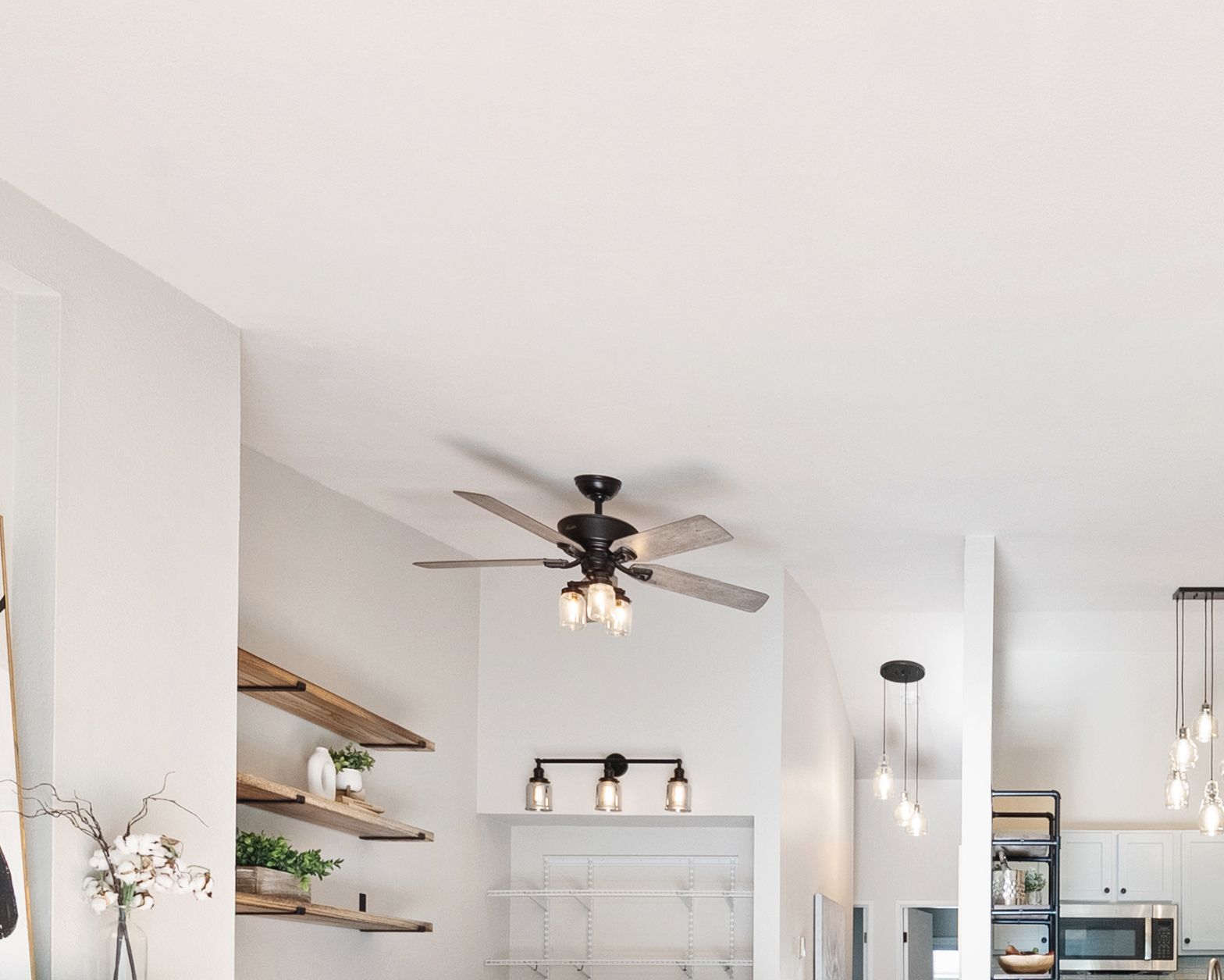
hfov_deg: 51.1
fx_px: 1196
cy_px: 999
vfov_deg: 39.0
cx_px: 968
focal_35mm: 33
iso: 800
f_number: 10
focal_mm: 13
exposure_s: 1/25
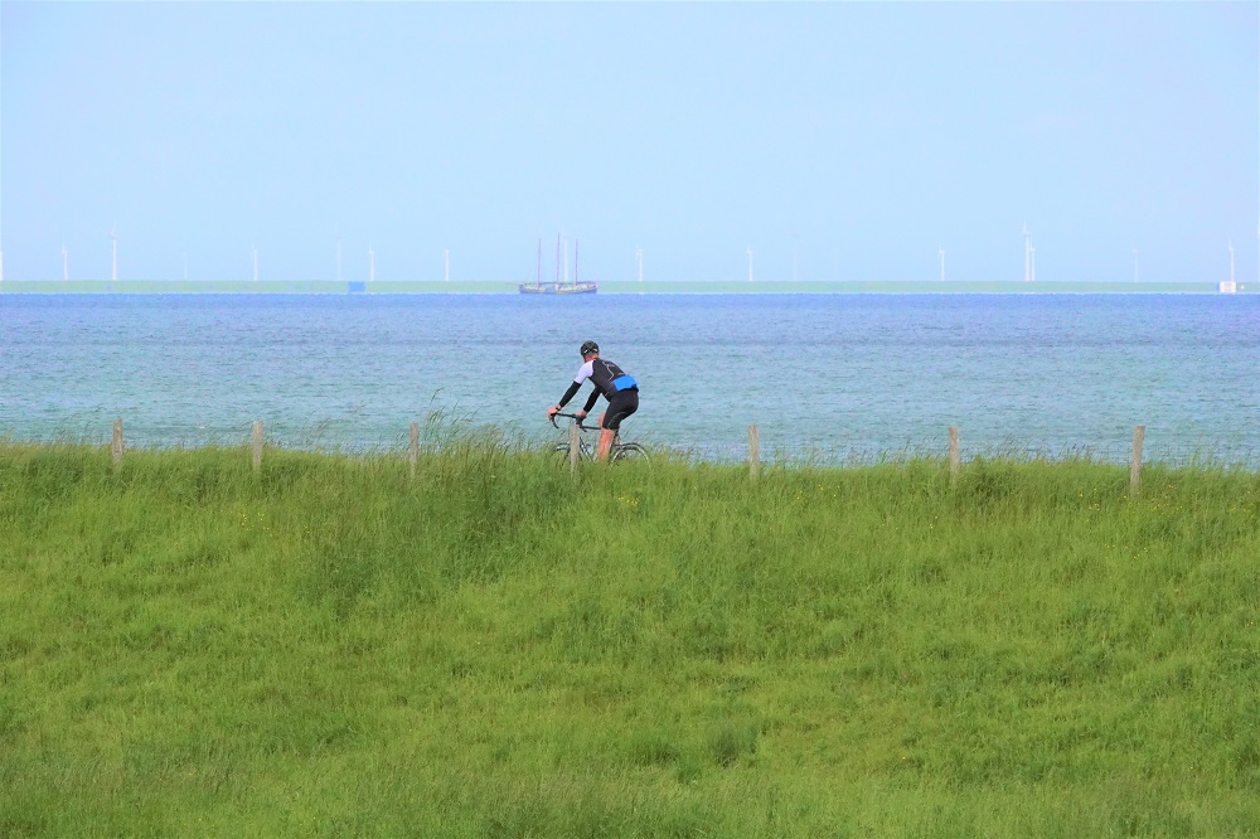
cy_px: 420
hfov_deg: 5.3
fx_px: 13645
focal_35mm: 390
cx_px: 630
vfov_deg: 3.5
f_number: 11
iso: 800
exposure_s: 1/1000
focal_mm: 143.15
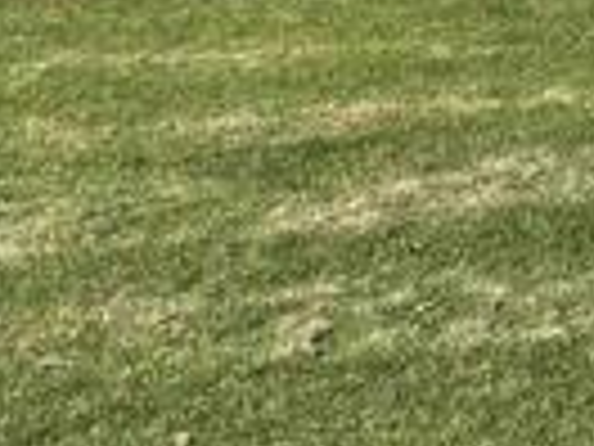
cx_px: 1341
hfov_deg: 12.7
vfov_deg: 11.0
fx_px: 2162
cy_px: -342
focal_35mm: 126
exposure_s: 1/3401
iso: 32
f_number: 1.6
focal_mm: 4.2
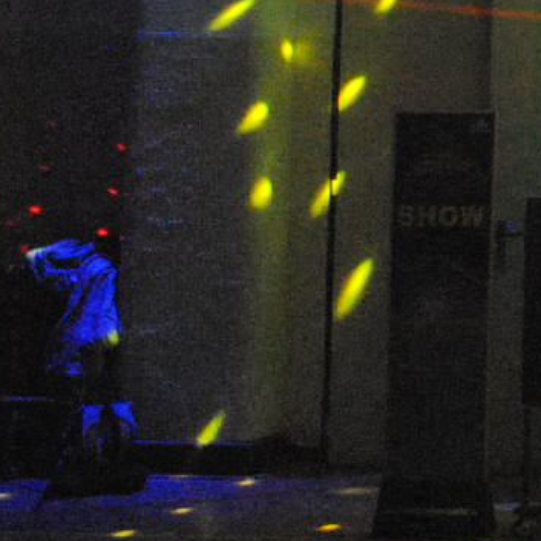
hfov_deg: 11.8
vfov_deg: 13.4
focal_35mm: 126
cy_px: -162
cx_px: 1198
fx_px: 2228
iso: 1600
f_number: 3.5
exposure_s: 1/25
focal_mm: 18
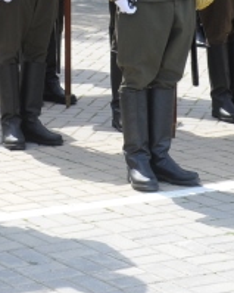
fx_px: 1464
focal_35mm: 169
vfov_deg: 11.0
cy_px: -152
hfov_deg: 9.0
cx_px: -47
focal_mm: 35
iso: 640
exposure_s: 1/500
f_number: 7.1
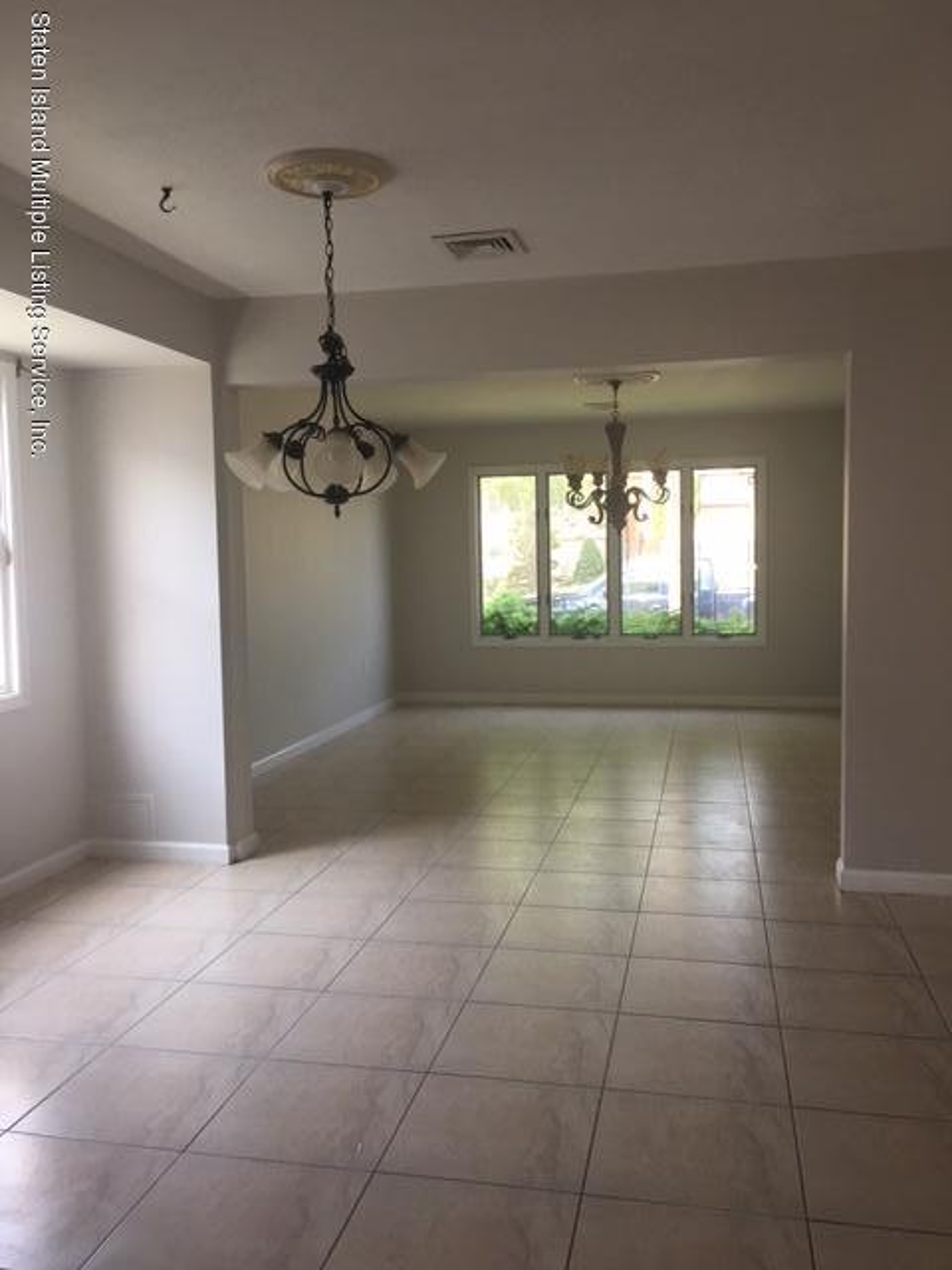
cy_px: 635
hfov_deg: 48.2
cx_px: 476
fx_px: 1063
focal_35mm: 29
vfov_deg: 61.7
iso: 25
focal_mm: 4.15
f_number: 2.2
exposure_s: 1/40
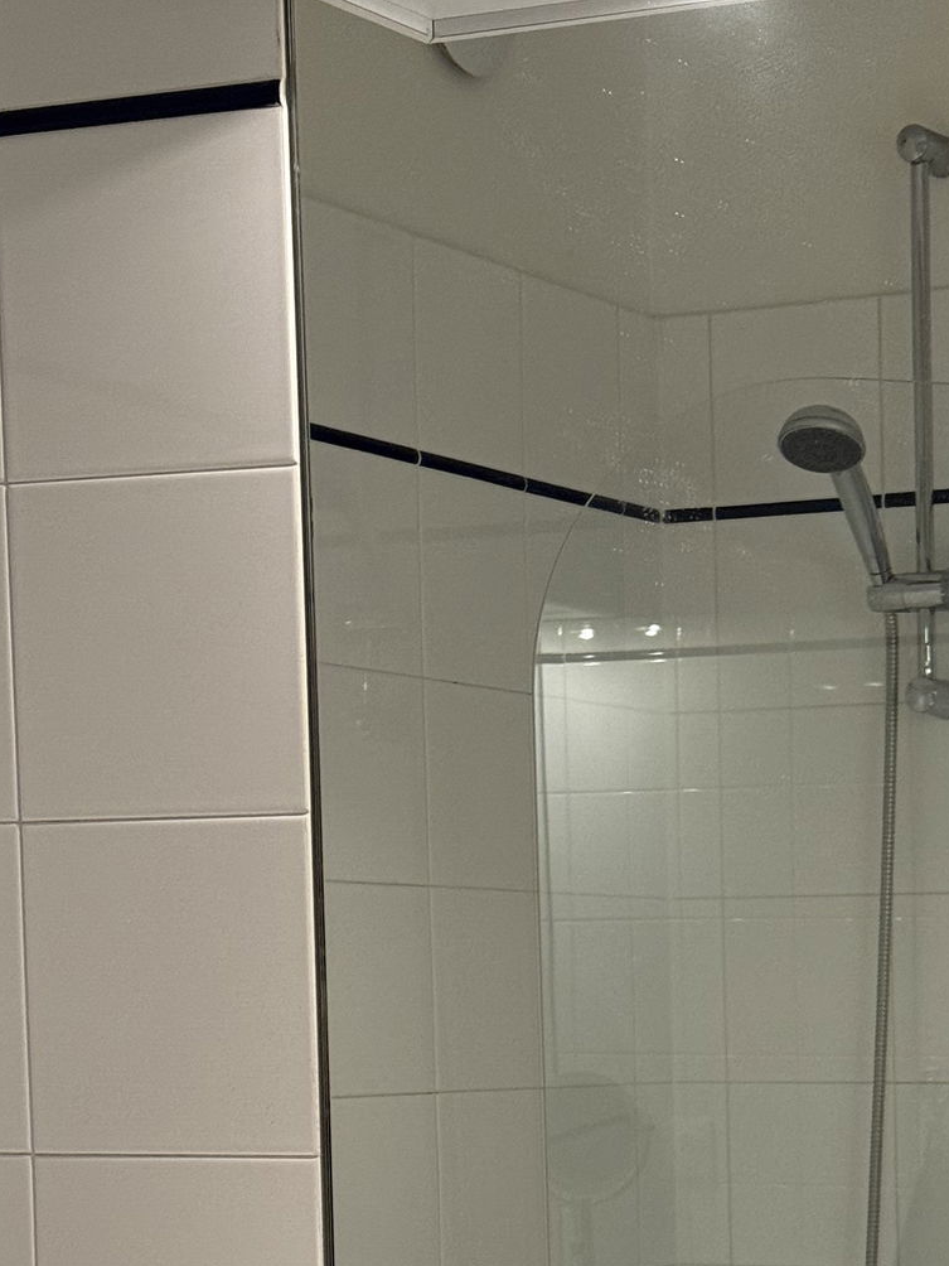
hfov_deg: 14.3
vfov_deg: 18.9
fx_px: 3728
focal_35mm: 102
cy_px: 1191
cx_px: 916
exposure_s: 1/33
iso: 200
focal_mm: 6.76
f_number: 1.78
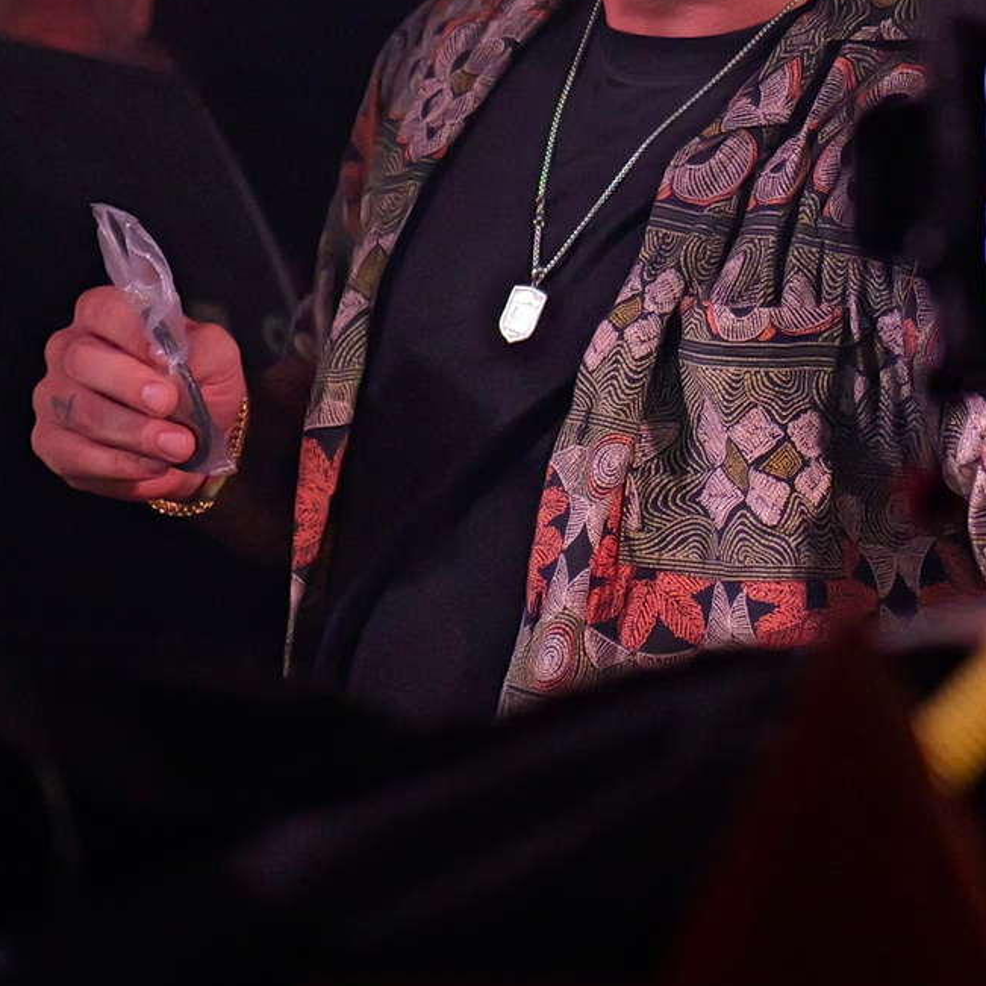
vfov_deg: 10.3
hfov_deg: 10.1
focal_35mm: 167
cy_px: -148
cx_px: 1545
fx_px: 5382
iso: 6400
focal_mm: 50
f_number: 1.8
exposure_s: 1/250
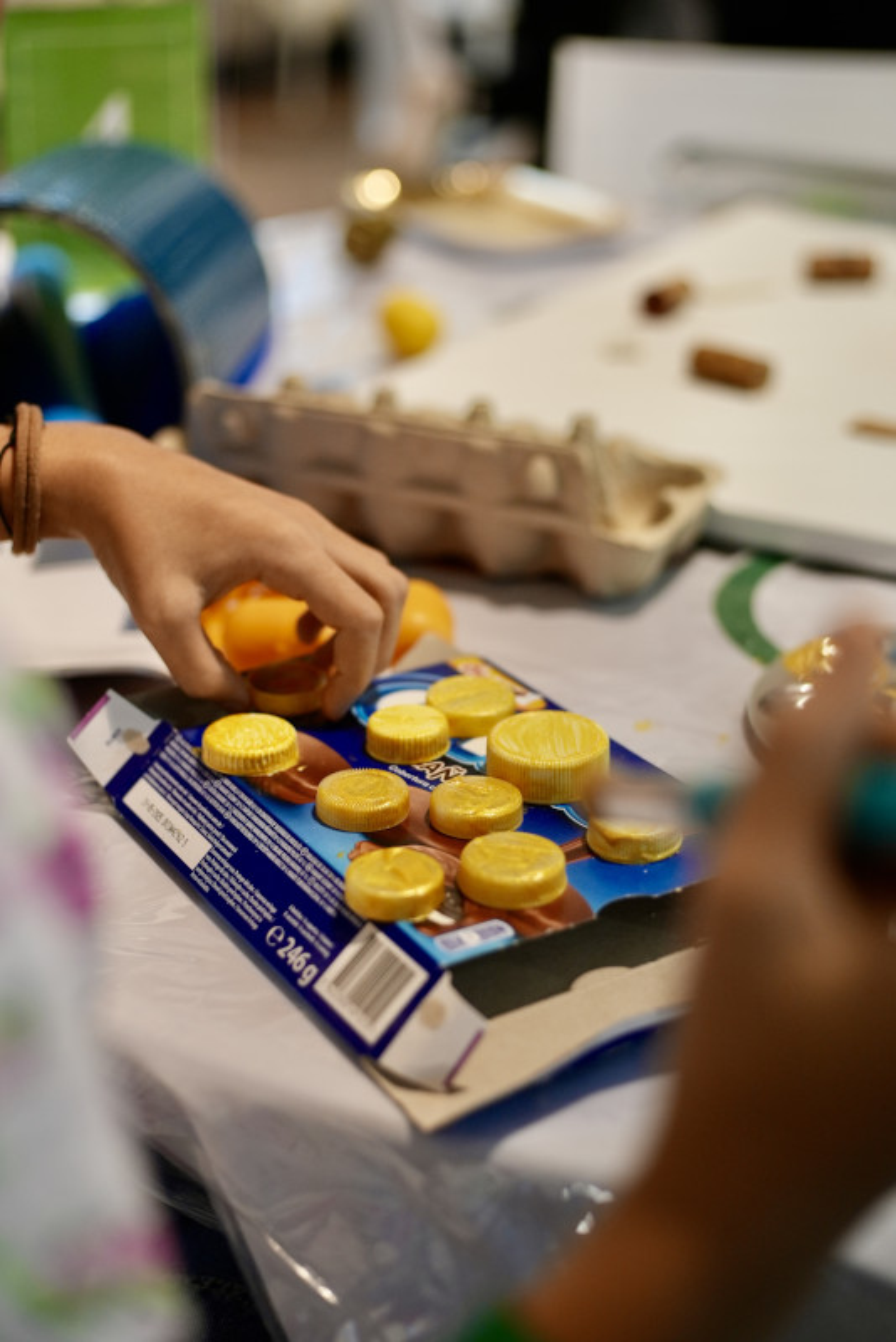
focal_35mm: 50
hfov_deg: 27.0
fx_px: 1865
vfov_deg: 39.6
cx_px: 448
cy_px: 671
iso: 1250
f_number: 2.5
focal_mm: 50
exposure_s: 1/160
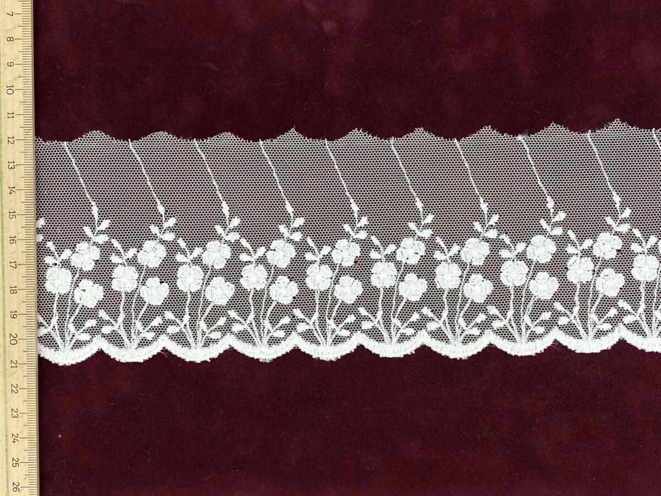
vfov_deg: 53.1
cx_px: 330
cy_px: 248
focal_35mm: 26
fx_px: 496
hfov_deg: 67.3
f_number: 1.8
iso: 32
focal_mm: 4.25
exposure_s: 1/1026
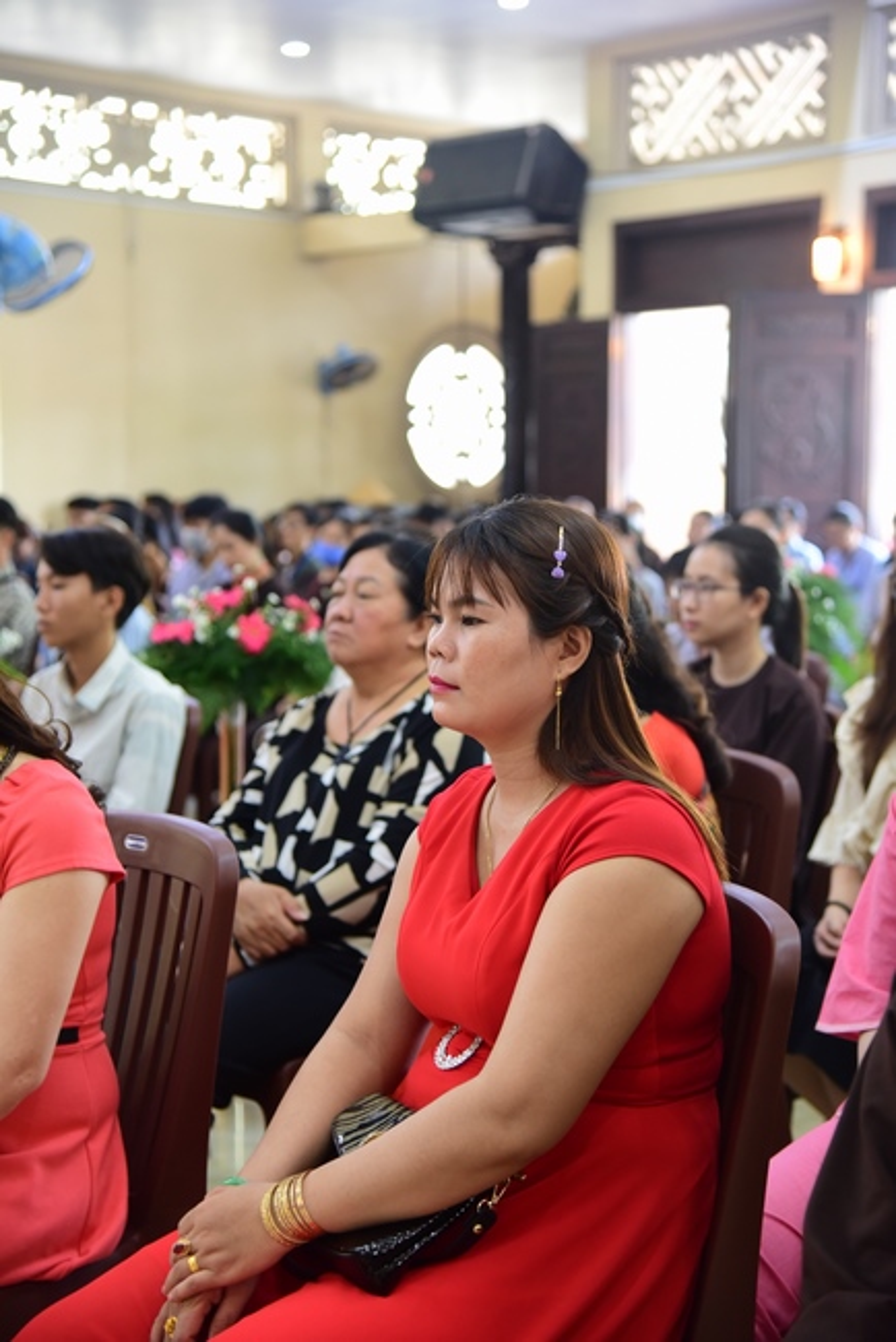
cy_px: 671
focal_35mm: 66
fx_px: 2461
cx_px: 448
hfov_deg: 20.6
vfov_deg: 30.5
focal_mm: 66
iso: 1600
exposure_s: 1/50
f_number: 4
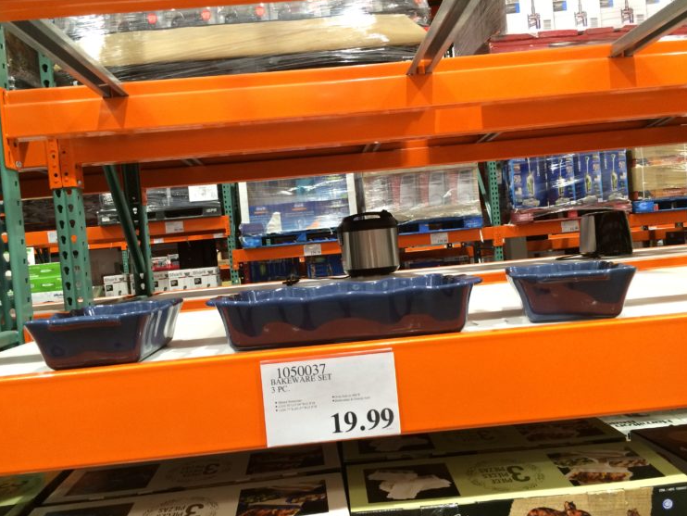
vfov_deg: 46.8
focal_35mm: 30
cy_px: 265
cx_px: 336
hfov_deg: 59.9
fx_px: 596
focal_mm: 4.15
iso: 160
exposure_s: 1/30
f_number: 2.2
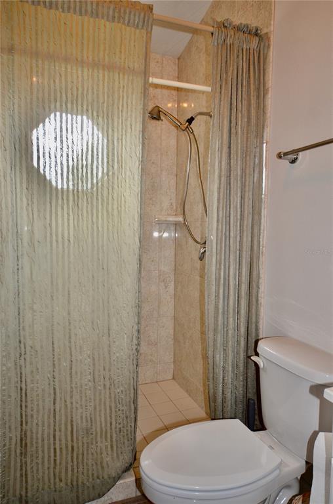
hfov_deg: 50.2
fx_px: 356
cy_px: 252
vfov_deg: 70.6
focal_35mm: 26
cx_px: 166
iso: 800
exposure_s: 1/60
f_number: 4.2
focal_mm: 17
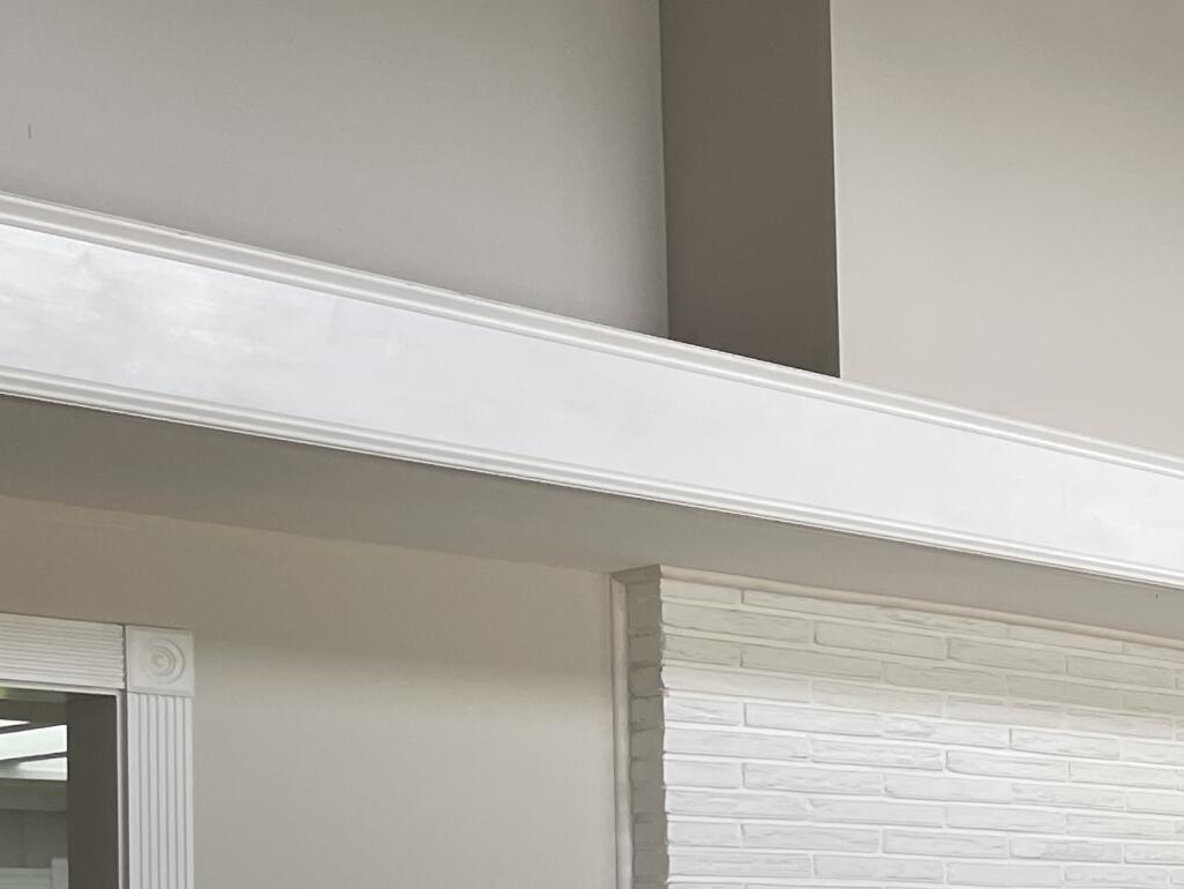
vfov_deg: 18.5
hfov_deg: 22.2
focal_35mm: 76
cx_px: 1649
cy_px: 1024
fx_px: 2600
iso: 64
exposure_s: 1/121
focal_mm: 4.2
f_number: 1.6
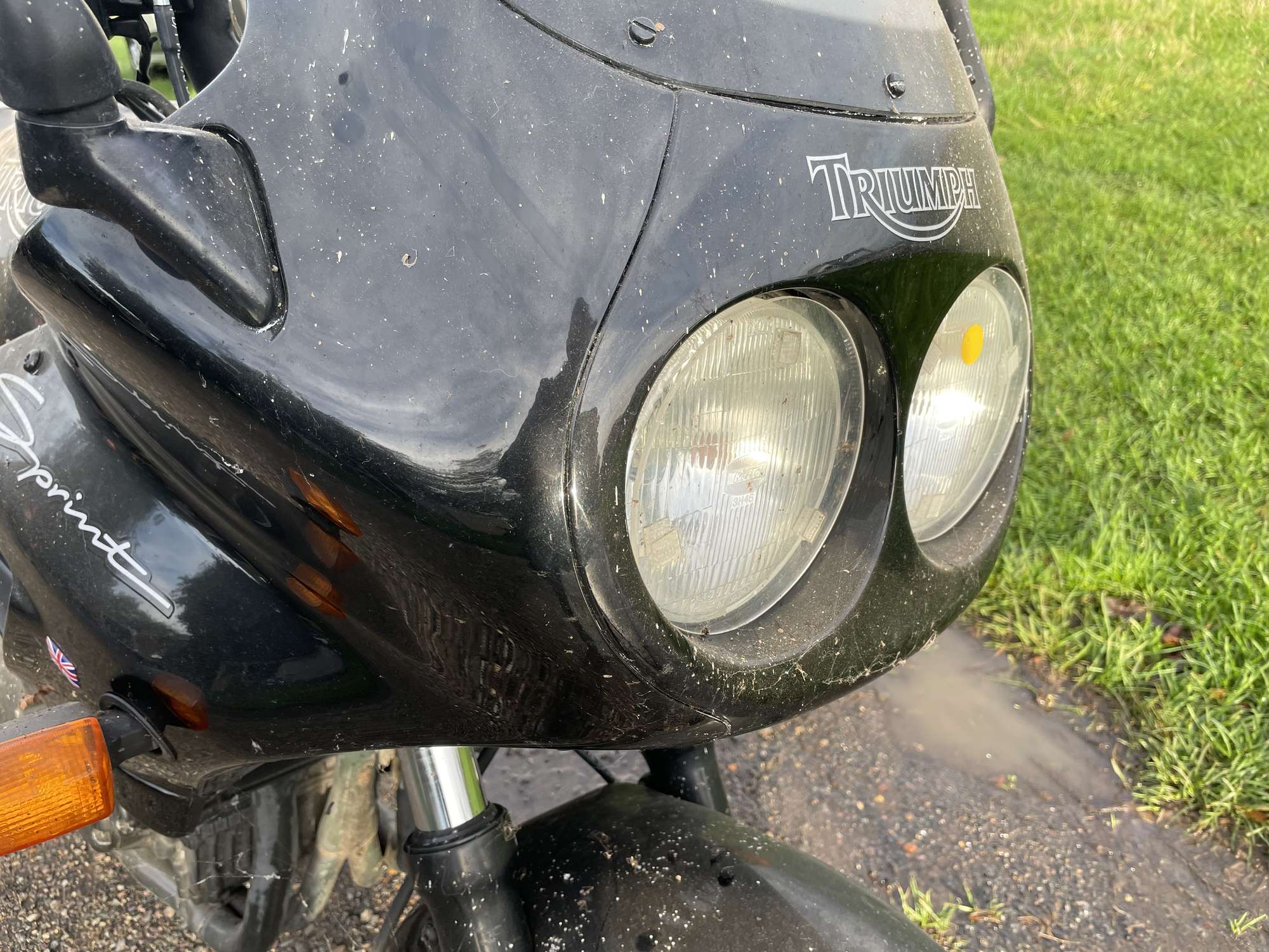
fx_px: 953
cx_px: 634
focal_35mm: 26
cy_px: 476
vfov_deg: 53.1
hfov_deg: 67.3
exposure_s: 1/301
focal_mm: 4.2
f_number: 1.6
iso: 32
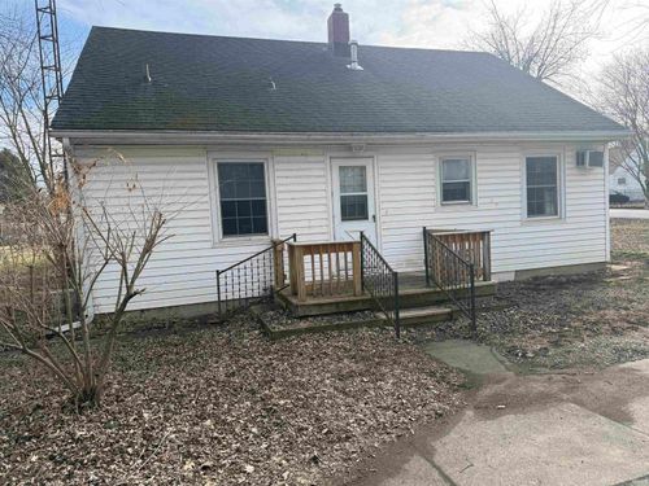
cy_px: 243
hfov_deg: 71.6
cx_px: 324
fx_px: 450
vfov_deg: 56.8
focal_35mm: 24
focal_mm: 6.76
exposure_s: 1/1727
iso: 100
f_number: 1.78
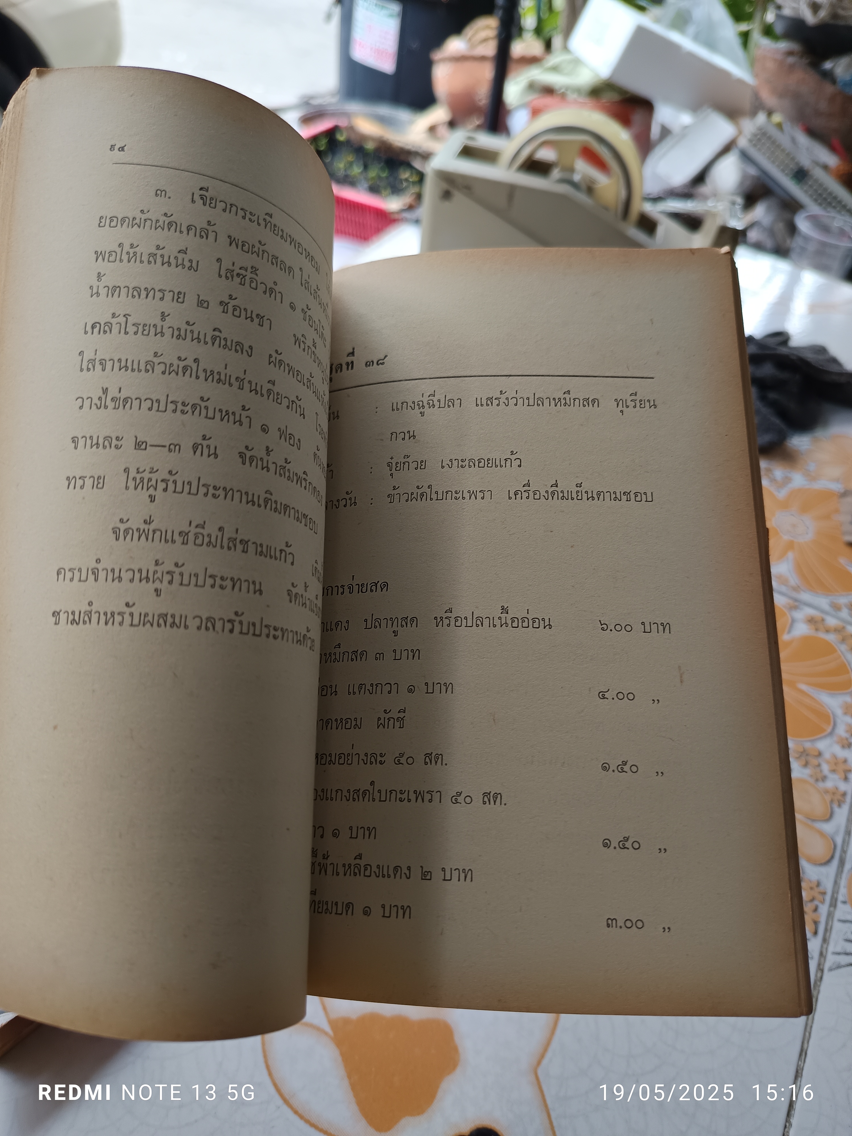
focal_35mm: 24
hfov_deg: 56.8
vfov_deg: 71.6
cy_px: 568
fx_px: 788
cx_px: 426
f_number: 1.7
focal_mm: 5.31
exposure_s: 1/50
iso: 166
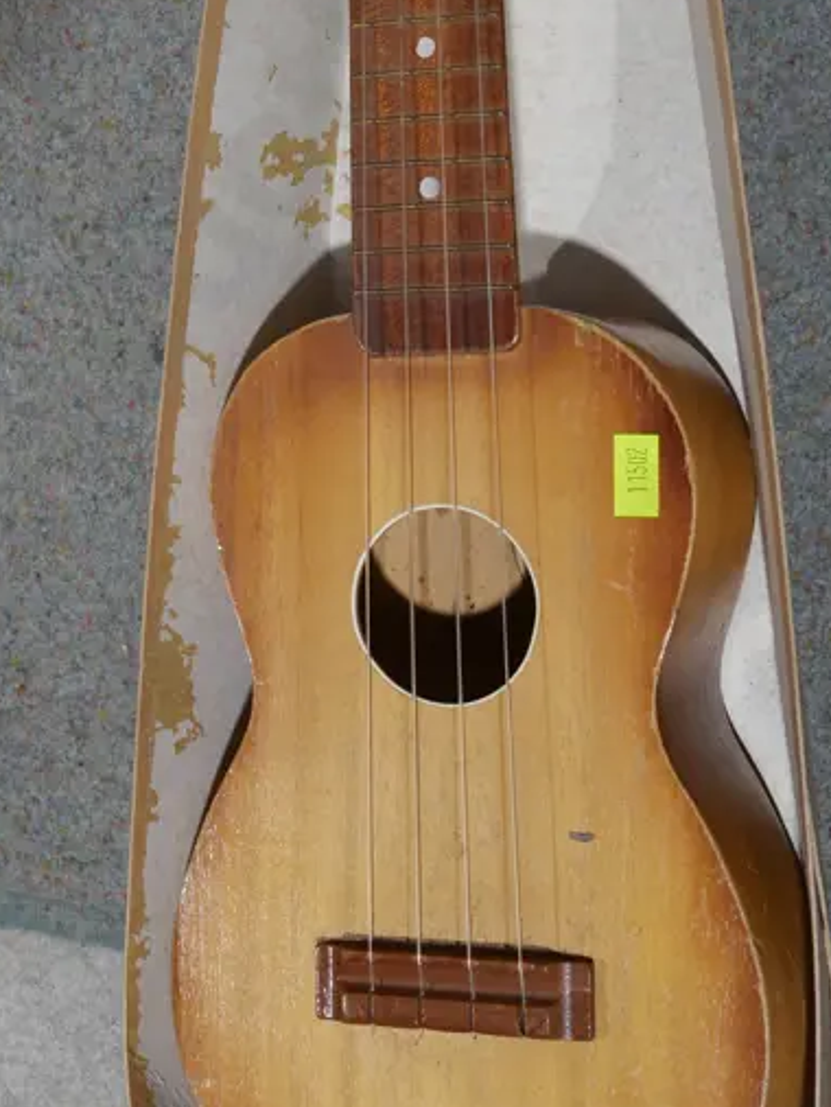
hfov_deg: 15.8
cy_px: 238
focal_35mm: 93
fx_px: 2974
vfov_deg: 20.9
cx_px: 218
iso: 400
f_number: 5.1
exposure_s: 1/60
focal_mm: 23
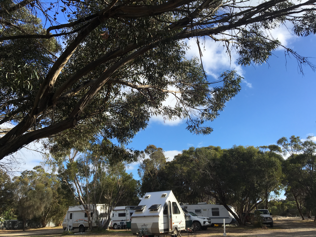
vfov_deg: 48.2
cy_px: 118
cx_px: 158
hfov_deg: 61.7
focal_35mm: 29
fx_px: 265
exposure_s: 1/1304
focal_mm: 4.15
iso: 25
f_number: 2.2
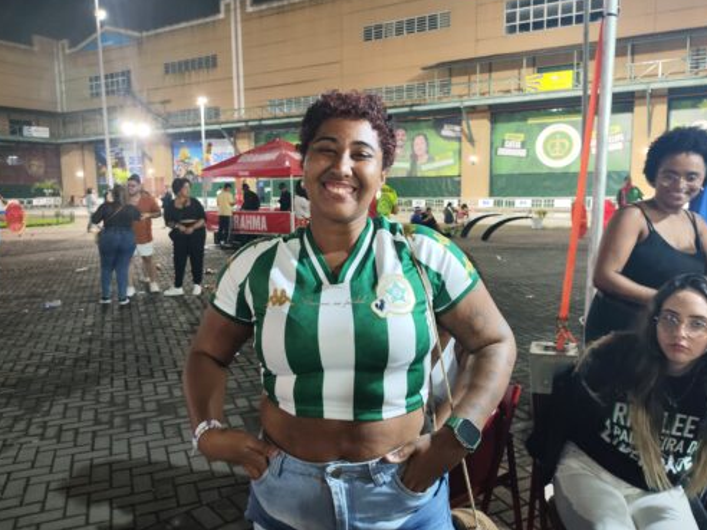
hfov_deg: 67.3
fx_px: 531
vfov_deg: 53.1
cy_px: 269
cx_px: 351
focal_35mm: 26
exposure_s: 1/24
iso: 663
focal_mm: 4.68
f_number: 1.8
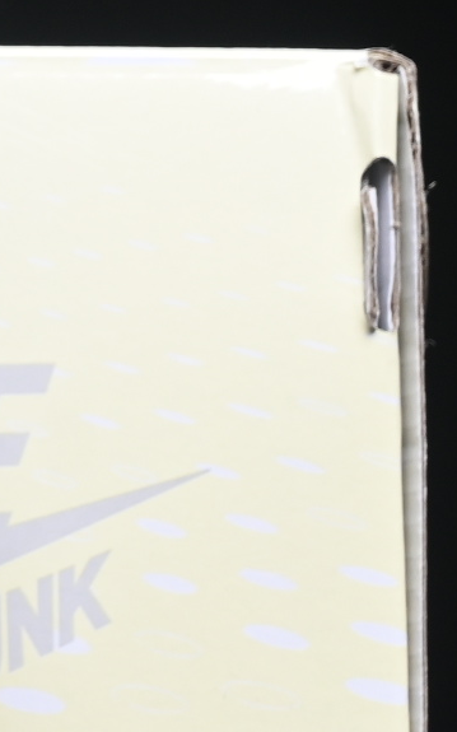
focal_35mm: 370
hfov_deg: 3.5
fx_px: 7379
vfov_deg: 5.7
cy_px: 101
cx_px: -951
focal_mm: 50
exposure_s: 1/50
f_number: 6.3
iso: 160
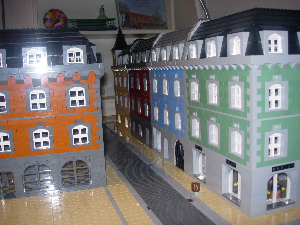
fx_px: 329
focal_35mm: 38
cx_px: 150
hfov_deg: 49.0
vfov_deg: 37.7
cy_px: 112
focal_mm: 7.8
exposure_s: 1/64
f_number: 2.8
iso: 79
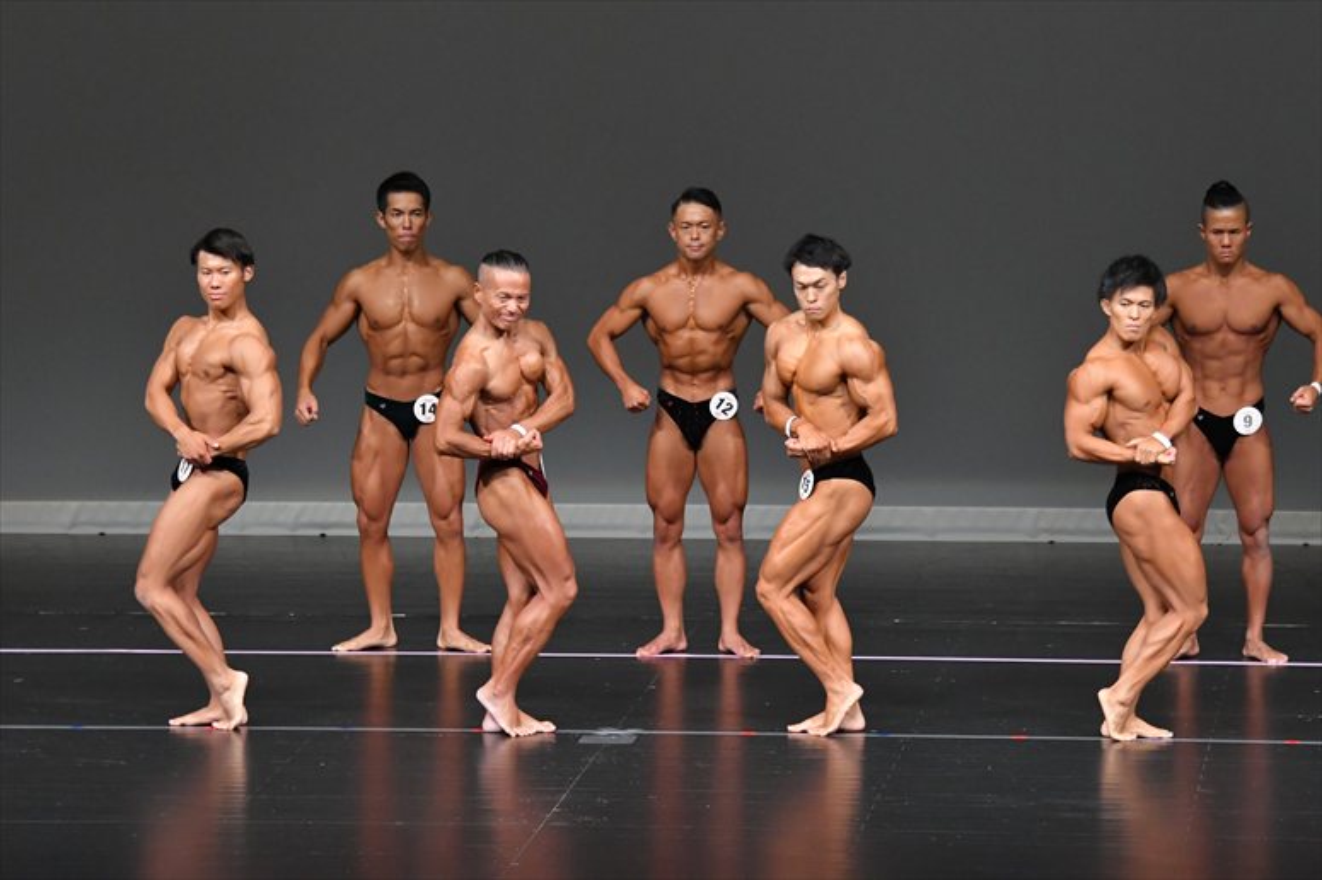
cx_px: 661
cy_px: 440
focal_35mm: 225
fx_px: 8259
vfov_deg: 6.1
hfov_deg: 9.2
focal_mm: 150
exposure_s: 1/400
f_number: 5.6
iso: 4000
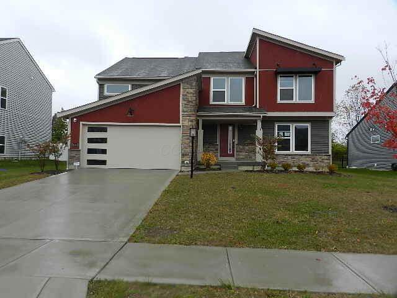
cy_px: 149
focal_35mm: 25
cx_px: 198
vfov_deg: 54.9
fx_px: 287
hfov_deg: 69.4
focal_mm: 4.5
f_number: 3.5
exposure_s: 1/250
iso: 160
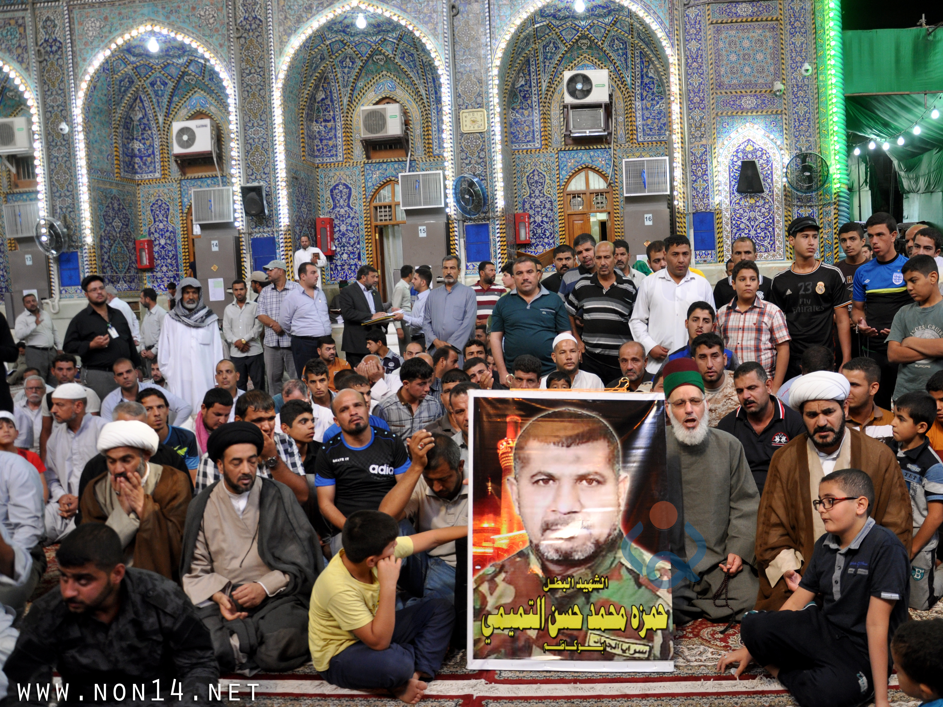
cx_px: 541
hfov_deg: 59.7
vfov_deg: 46.8
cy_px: 360
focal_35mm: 30
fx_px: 817
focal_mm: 18
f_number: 4
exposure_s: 1/60
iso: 500
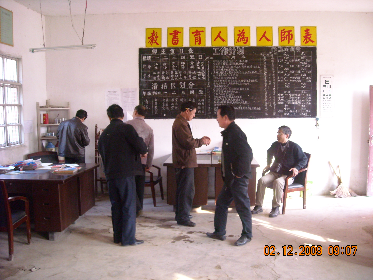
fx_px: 377
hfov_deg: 52.6
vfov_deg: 40.7
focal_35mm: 35
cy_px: 140
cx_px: 186
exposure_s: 1/38
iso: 400
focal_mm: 5.7
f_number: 2.8
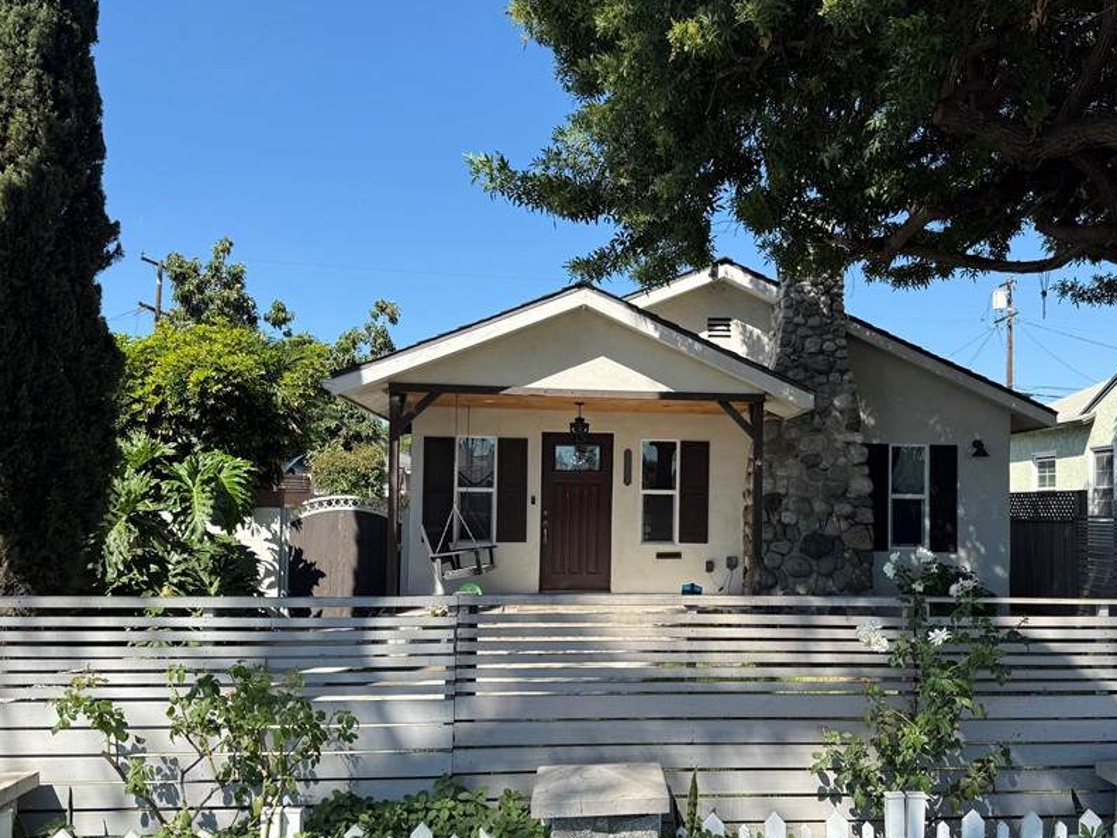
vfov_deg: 45.3
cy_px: 475
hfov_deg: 57.8
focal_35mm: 31
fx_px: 1000
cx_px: 675
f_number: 1.78
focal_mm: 6.76
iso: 80
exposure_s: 1/2232
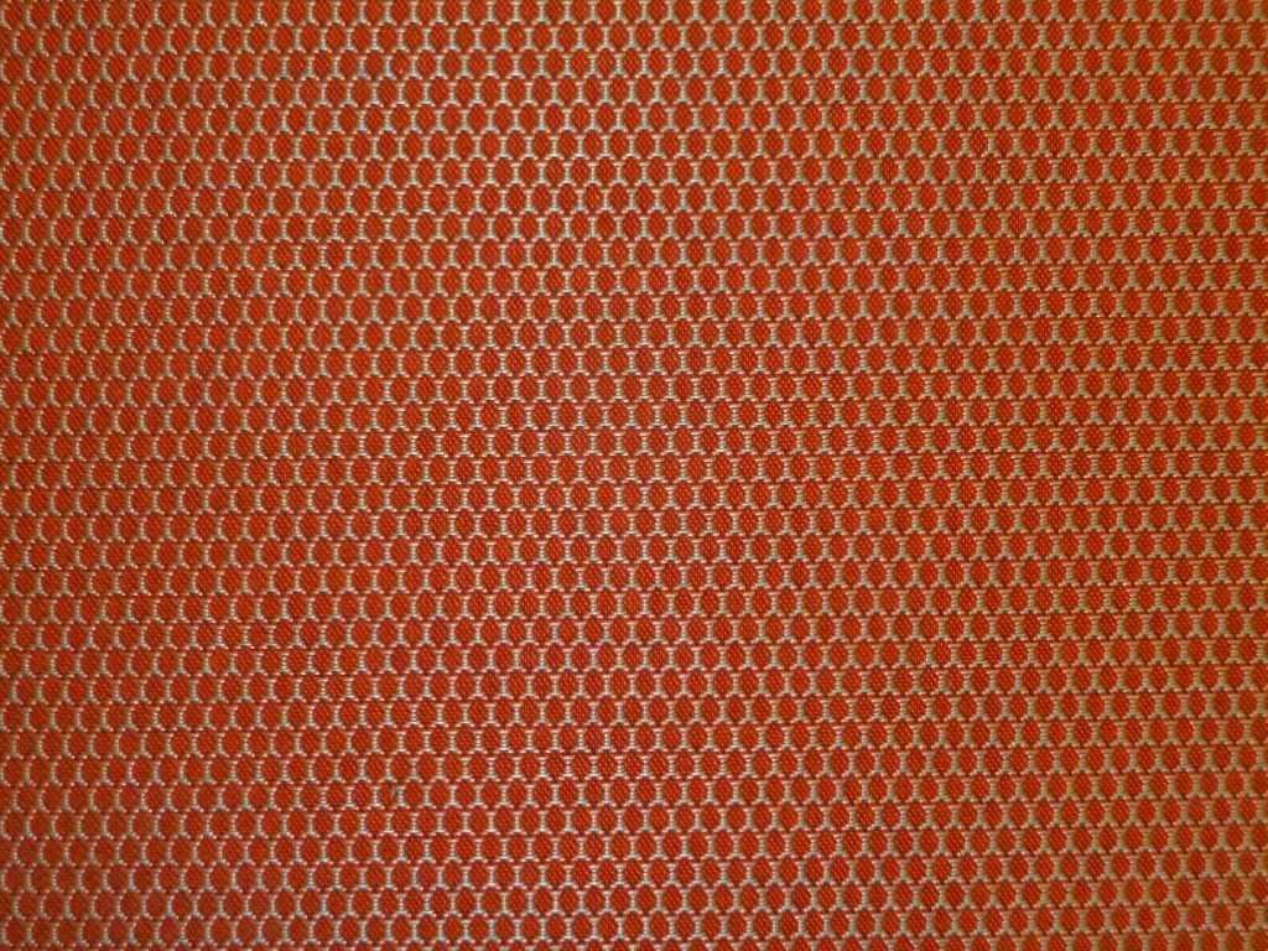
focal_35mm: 54
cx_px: 634
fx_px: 1978
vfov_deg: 27.0
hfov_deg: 35.5
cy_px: 476
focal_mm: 9.6
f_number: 4.9
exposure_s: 1/30
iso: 500
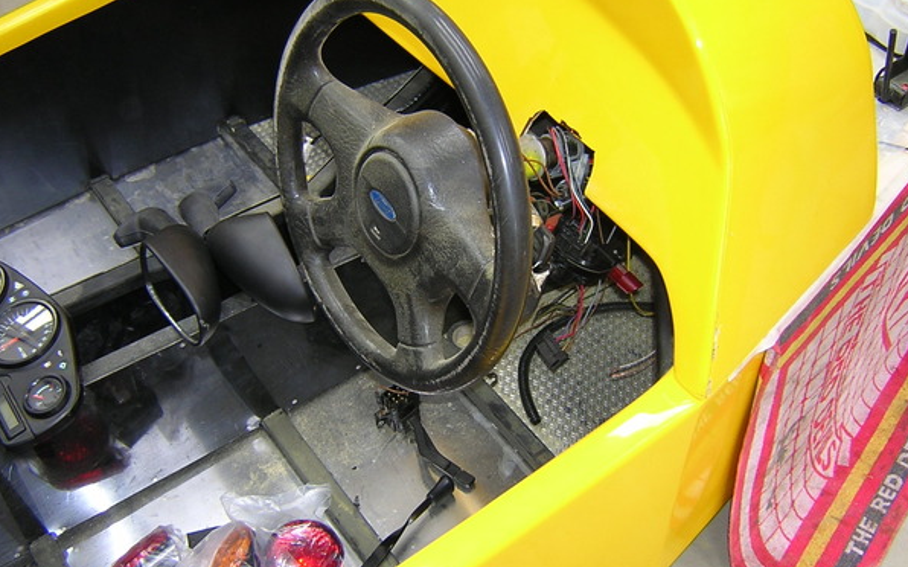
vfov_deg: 31.2
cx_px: 452
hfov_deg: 48.2
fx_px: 1014
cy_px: 261
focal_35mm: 41
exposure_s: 1/30
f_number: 2.6
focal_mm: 4.7
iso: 100
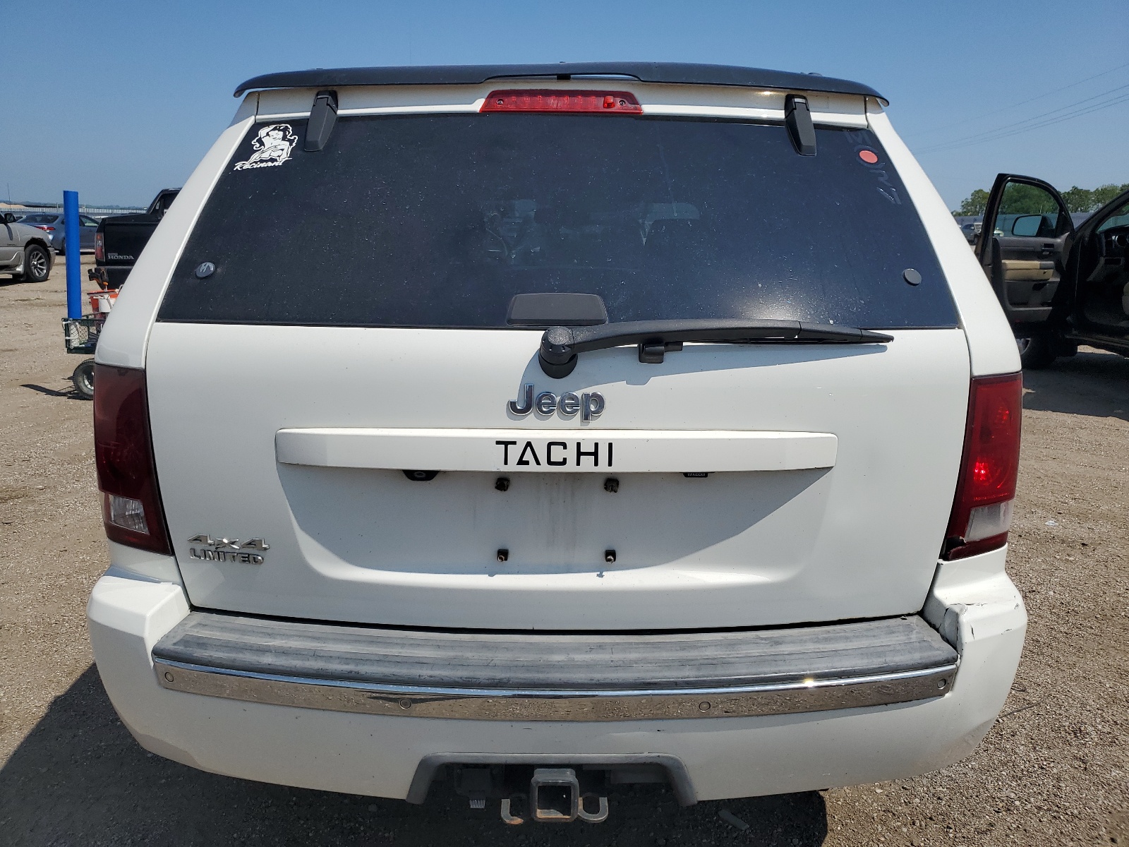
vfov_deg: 53.1
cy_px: 424
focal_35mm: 26
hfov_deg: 67.3
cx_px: 564
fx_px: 848
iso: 50
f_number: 1.5
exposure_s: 1/10000
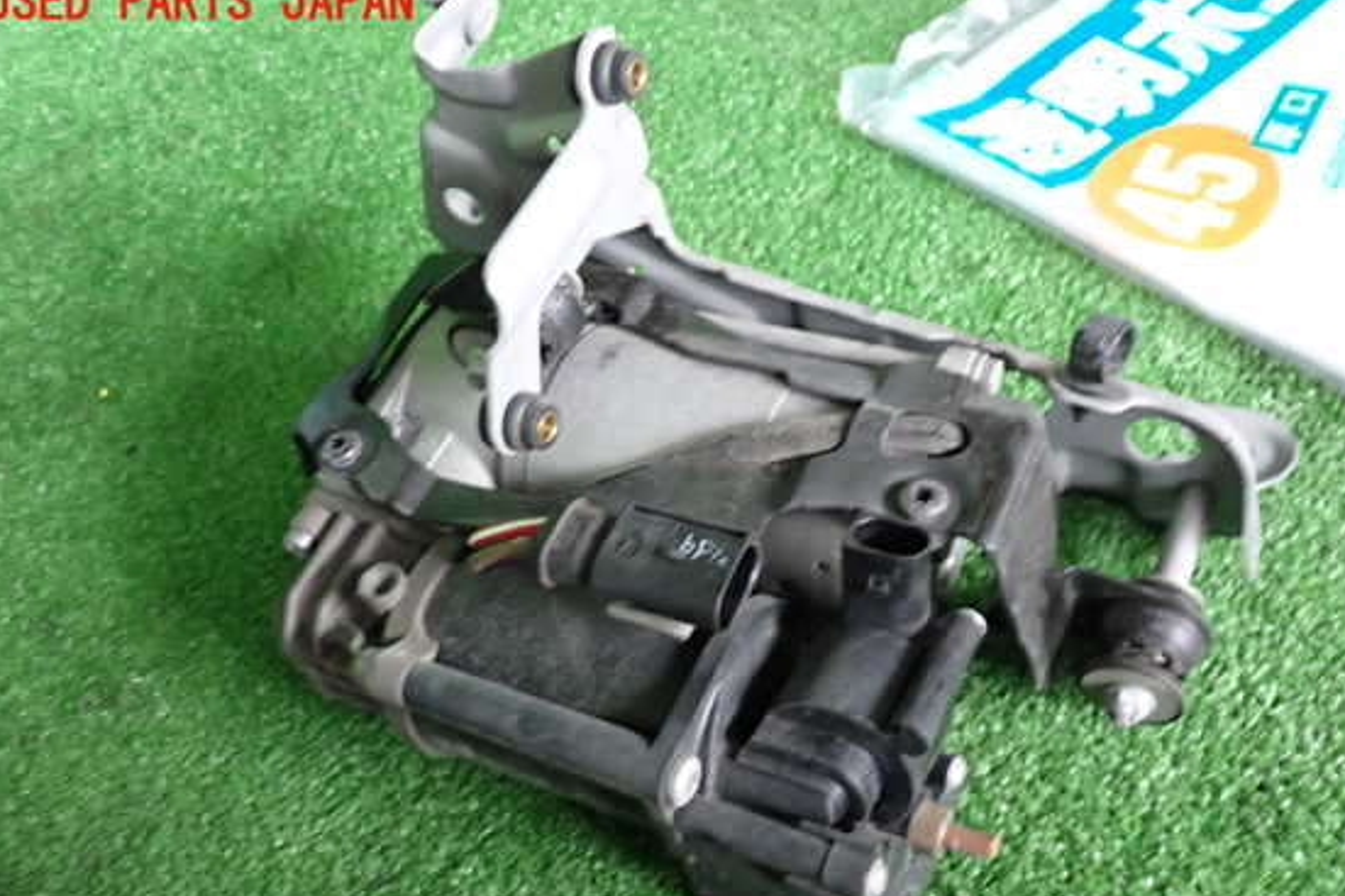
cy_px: 522
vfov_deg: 38.8
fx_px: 1270
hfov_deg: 55.8
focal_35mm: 34
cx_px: 703
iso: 320
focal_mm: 5.4
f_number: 2.3
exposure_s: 1/30
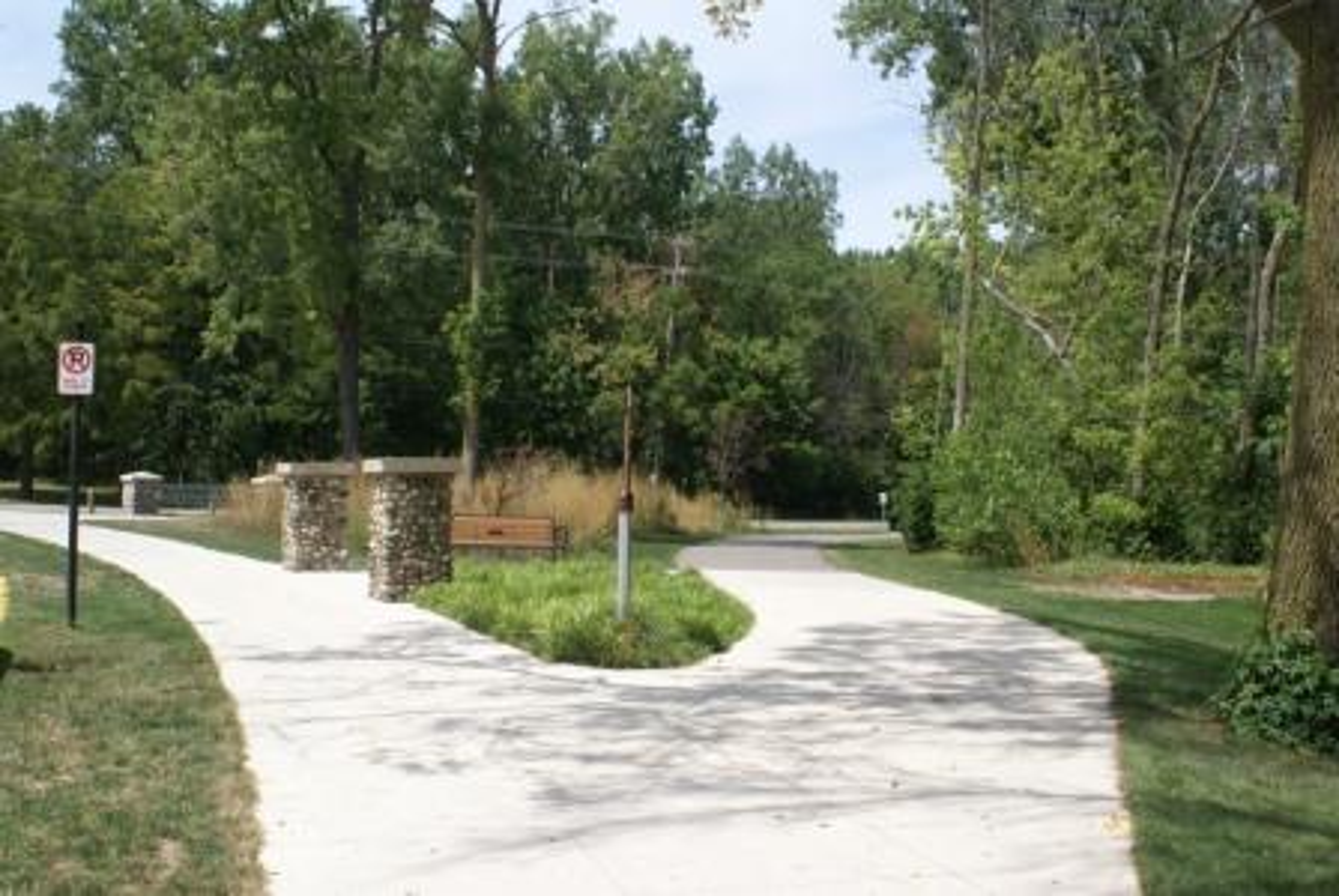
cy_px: 448
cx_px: 670
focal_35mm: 39
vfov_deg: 34.3
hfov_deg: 49.5
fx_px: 1452
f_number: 9
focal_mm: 26
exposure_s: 1/200
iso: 100
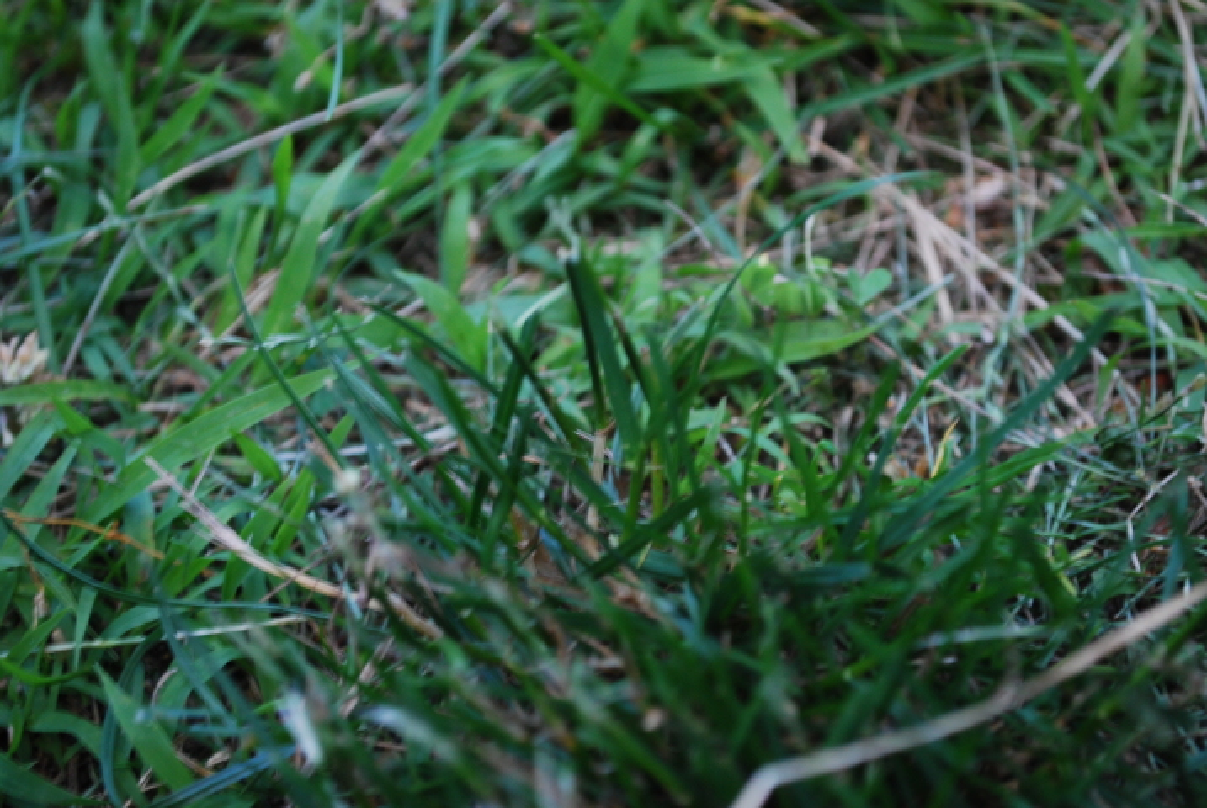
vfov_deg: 20.2
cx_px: 604
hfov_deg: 29.8
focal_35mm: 68
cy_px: 404
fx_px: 2266
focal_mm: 45
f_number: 5.3
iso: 400
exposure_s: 1/15
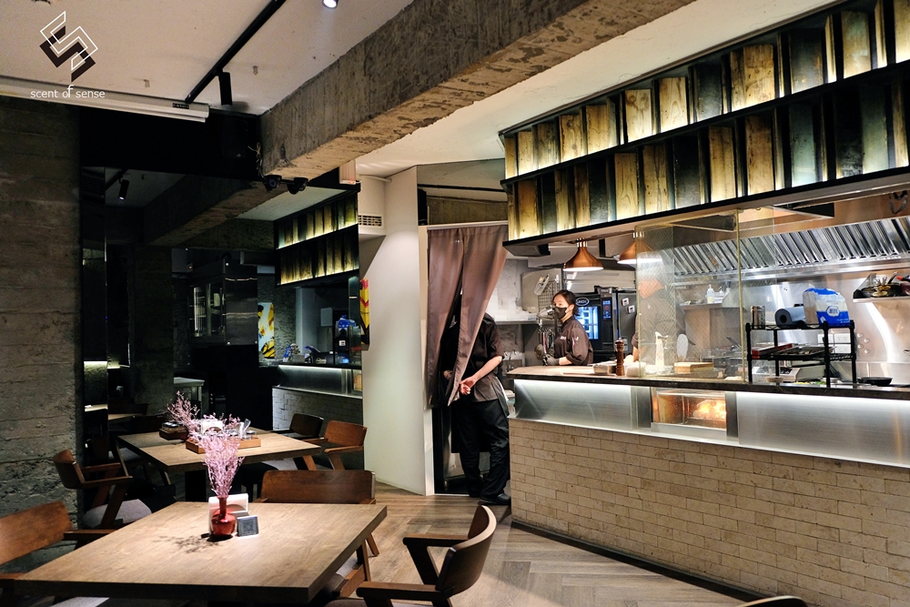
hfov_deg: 67.4
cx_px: 455
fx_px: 683
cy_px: 304
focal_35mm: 27
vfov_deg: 47.9
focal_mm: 18
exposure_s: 1/30
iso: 800
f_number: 2.8
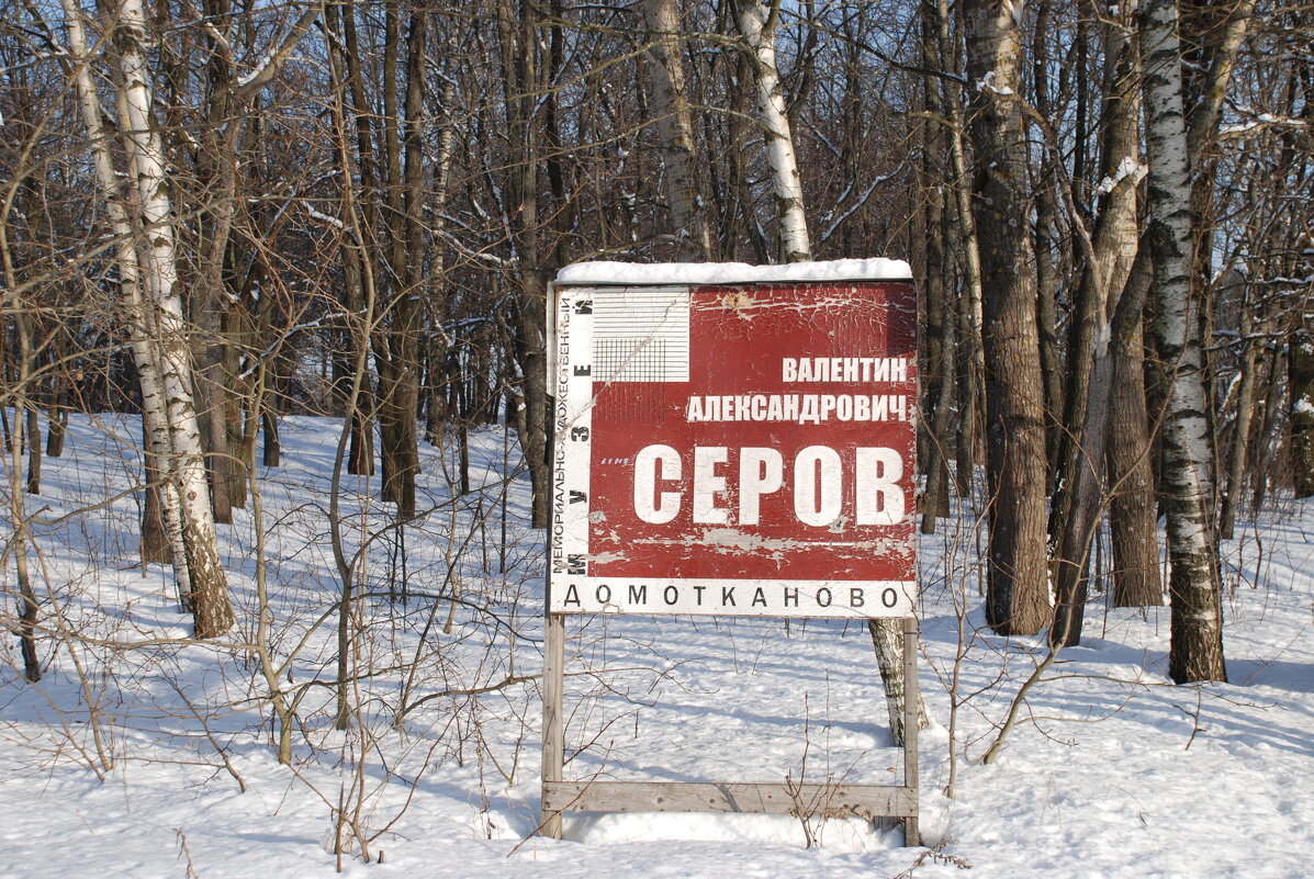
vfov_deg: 25.8
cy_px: 440
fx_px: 1918
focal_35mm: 52
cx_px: 657
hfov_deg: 37.8
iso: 100
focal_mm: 35
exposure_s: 1/200
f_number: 7.1
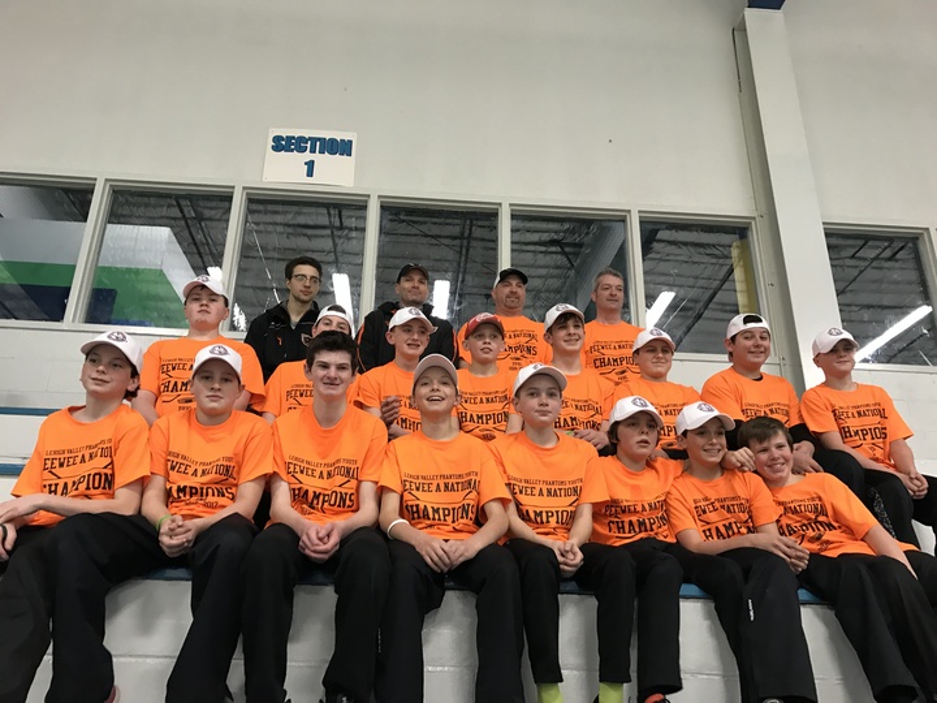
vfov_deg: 49.7
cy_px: 352
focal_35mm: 28
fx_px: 758
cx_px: 468
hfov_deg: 63.4
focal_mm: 3.99
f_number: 1.8
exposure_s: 1/15
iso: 40
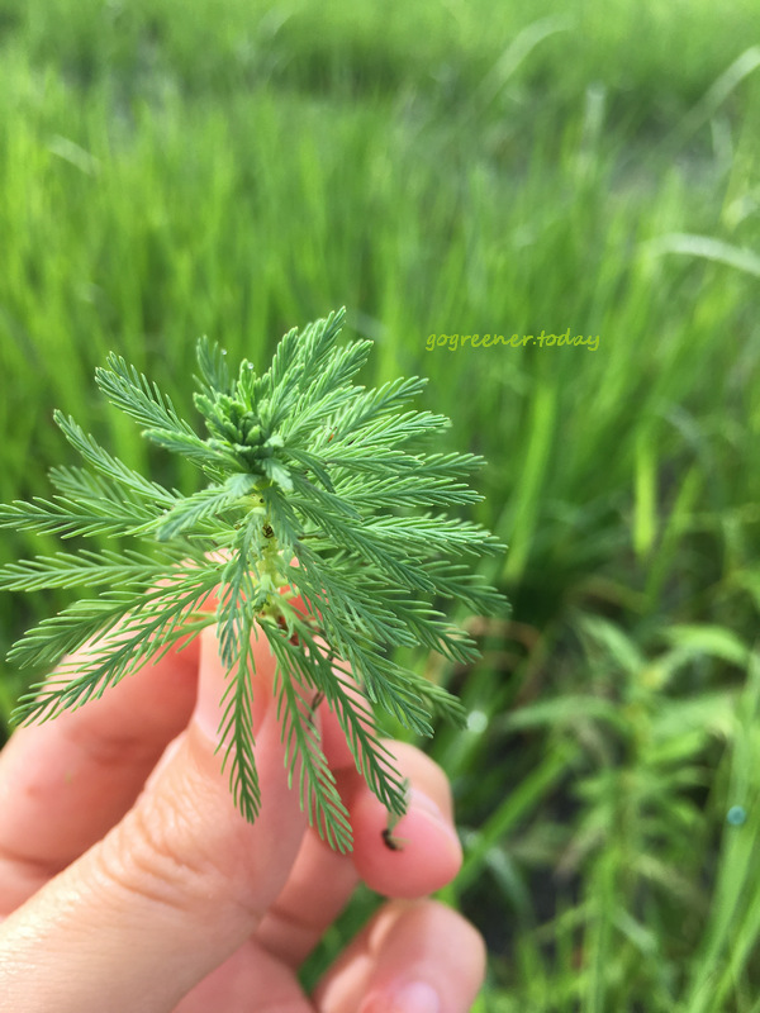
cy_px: 506
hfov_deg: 48.2
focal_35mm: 29
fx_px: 849
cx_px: 380
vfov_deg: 61.7
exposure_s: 1/527
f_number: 2.2
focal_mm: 4.15
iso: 25
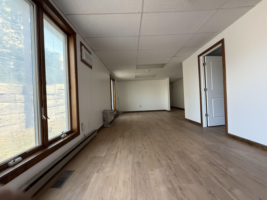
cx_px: 134
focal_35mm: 14
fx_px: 108
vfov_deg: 85.7
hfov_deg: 102.1
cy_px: 100
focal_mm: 2.22
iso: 250
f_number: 2.2
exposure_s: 1/99
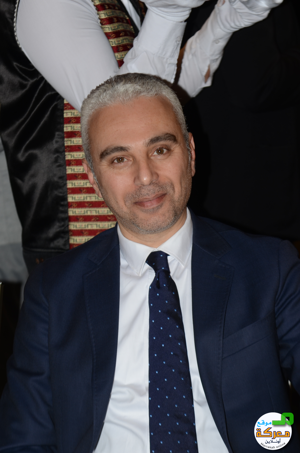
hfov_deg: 12.1
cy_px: 226
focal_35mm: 112
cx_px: 150
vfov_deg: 18.2
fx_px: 1413
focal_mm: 75
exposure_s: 1/250
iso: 250
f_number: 4.5
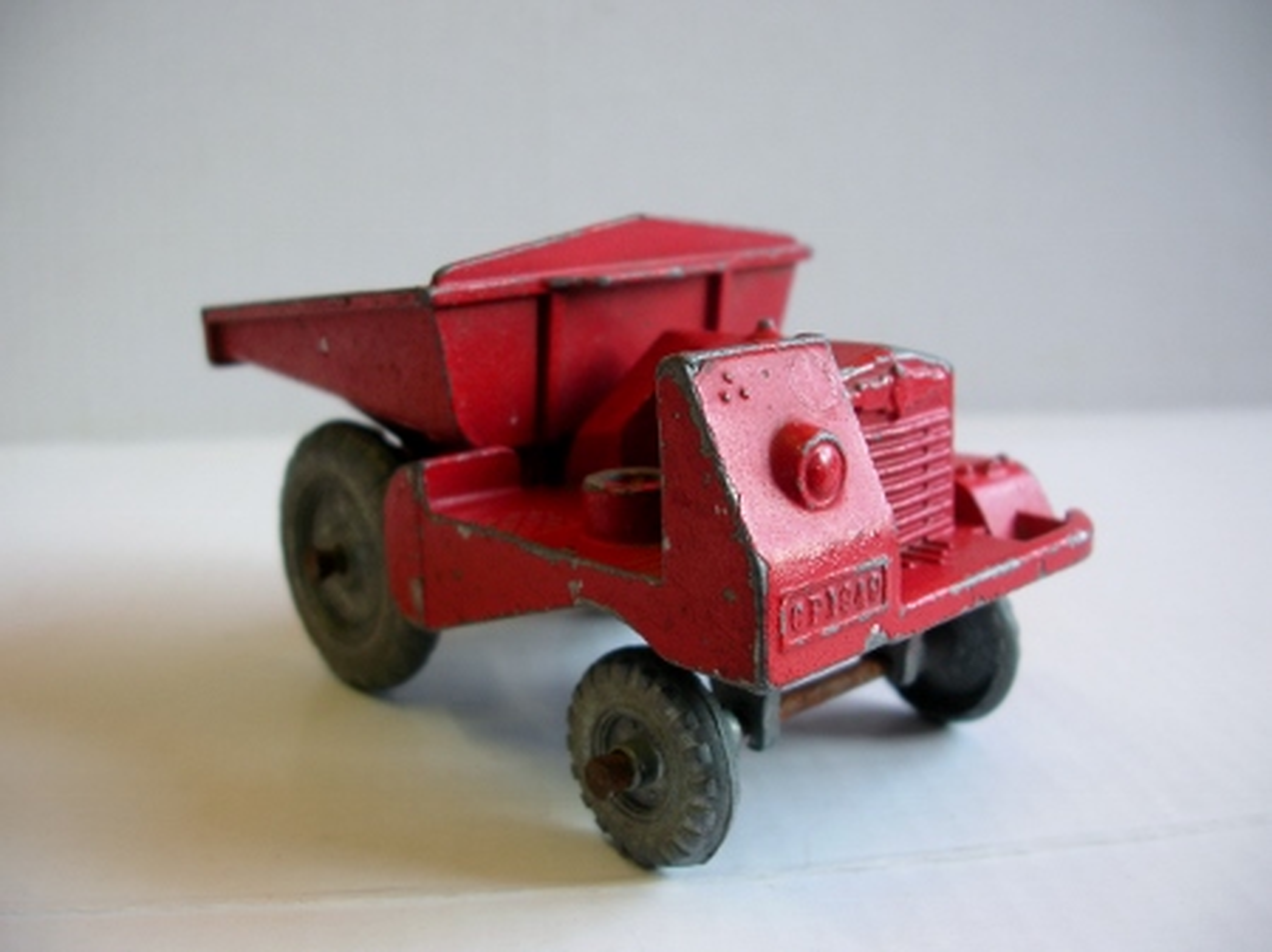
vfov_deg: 40.7
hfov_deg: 52.7
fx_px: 1285
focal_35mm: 35
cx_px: 636
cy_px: 476
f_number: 2.8
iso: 50
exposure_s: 1/17.7
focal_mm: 5.8
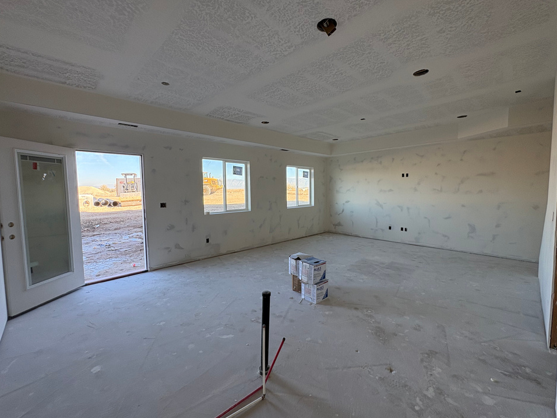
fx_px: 241
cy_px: 205
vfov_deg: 81.7
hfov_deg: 98.2
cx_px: 280
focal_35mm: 15
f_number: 2.2
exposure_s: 1/134
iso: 80
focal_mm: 2.22
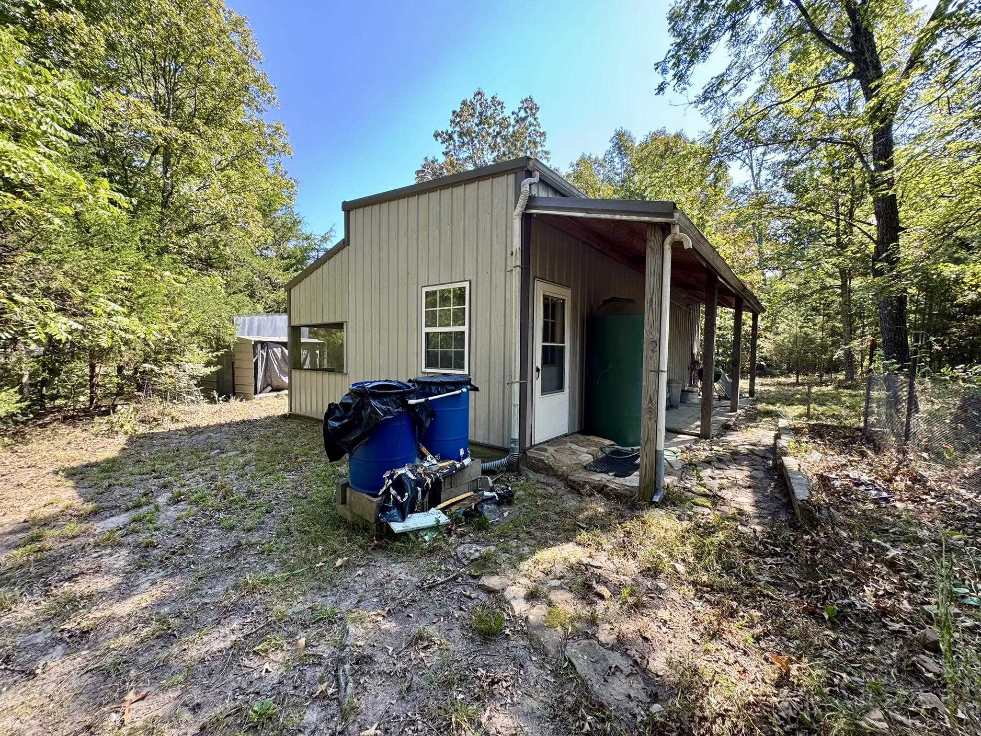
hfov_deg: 102.1
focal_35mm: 14
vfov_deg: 85.7
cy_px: 368
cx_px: 490
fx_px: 397
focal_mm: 2.22
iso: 40
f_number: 2.2
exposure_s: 1/108
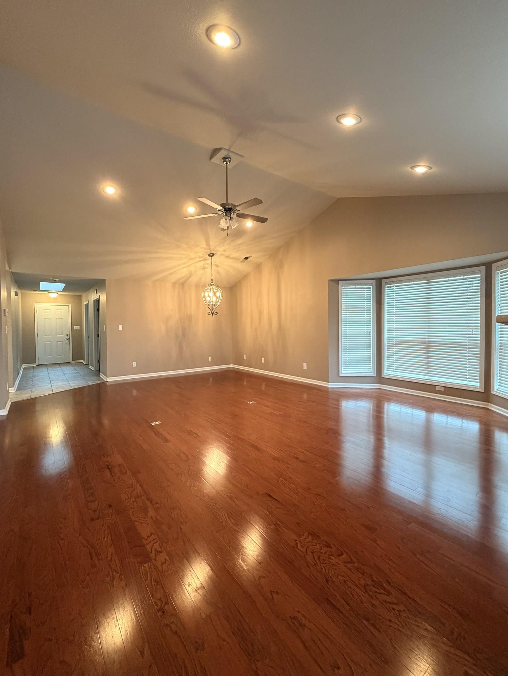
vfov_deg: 98.2
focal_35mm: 15
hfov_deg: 81.7
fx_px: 293
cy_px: 332
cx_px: 249
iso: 400
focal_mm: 2.22
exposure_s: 1/60
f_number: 2.2
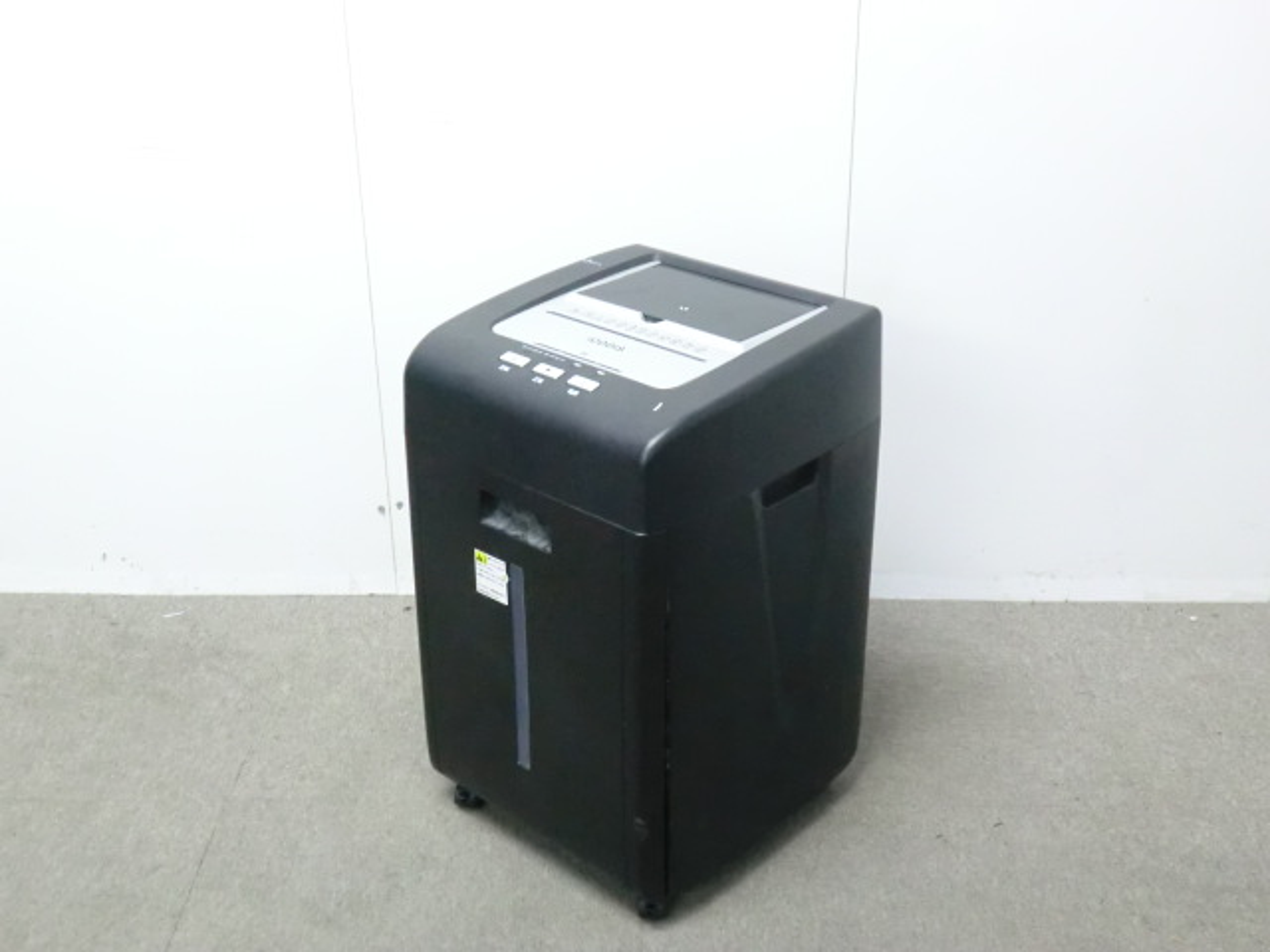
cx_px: 635
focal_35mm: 45
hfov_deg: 42.1
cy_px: 476
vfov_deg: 32.2
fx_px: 1651
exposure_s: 1/20
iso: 800
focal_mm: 8.2
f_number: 4.3
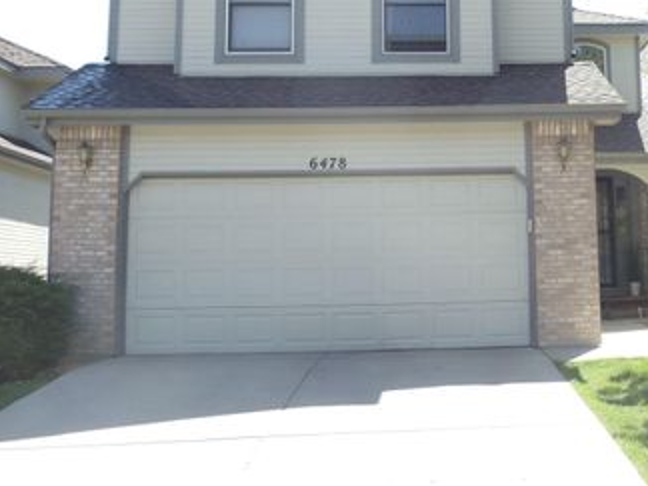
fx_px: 1273
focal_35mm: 68
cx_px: 466
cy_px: 149
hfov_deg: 28.2
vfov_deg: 21.5
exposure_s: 1/640
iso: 100
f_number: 3.5
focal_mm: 6
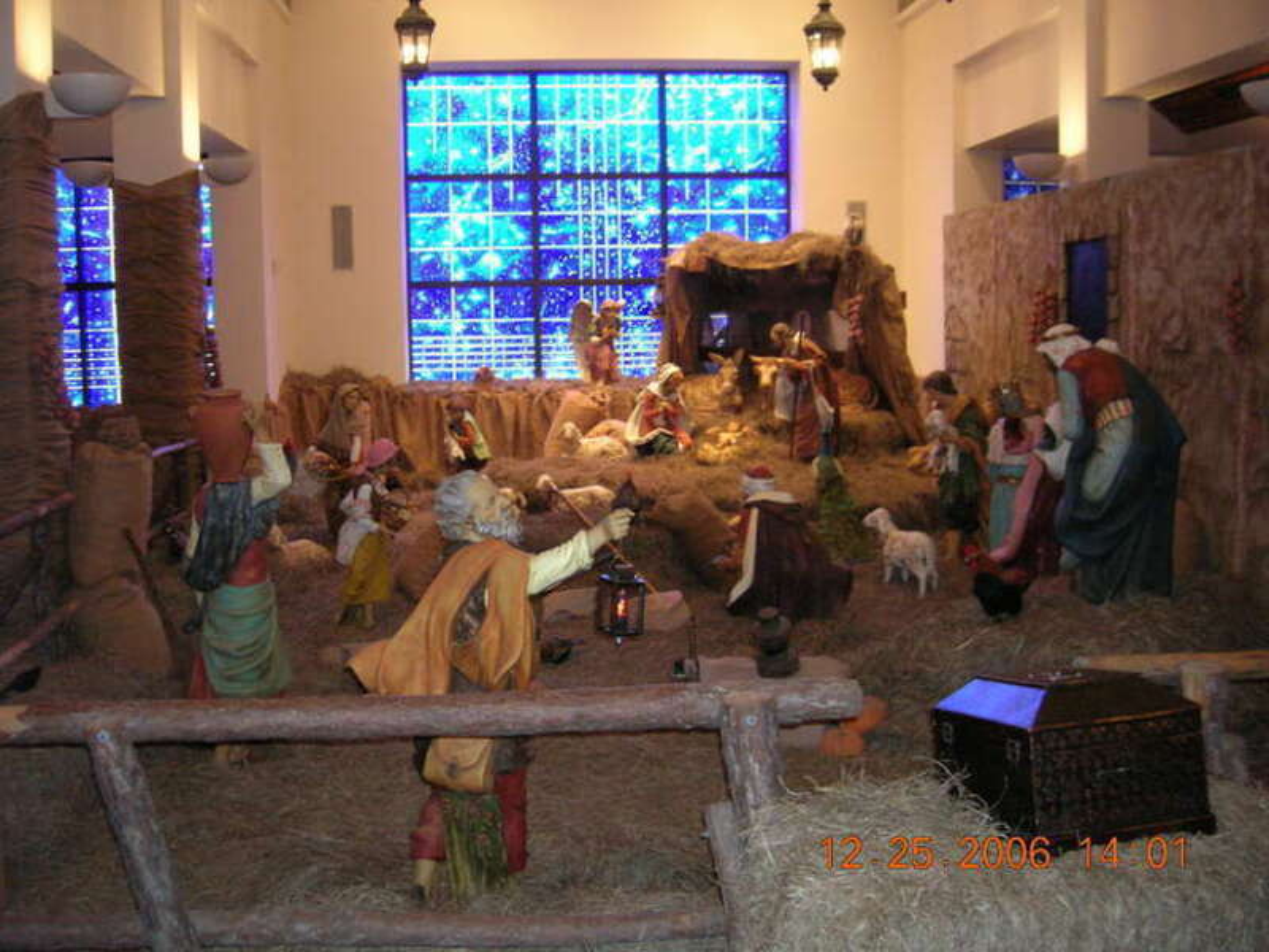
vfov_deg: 41.8
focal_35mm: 34
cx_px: 634
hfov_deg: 54.0
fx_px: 1246
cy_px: 476
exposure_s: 1/15
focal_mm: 5.7
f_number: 2.9
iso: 200
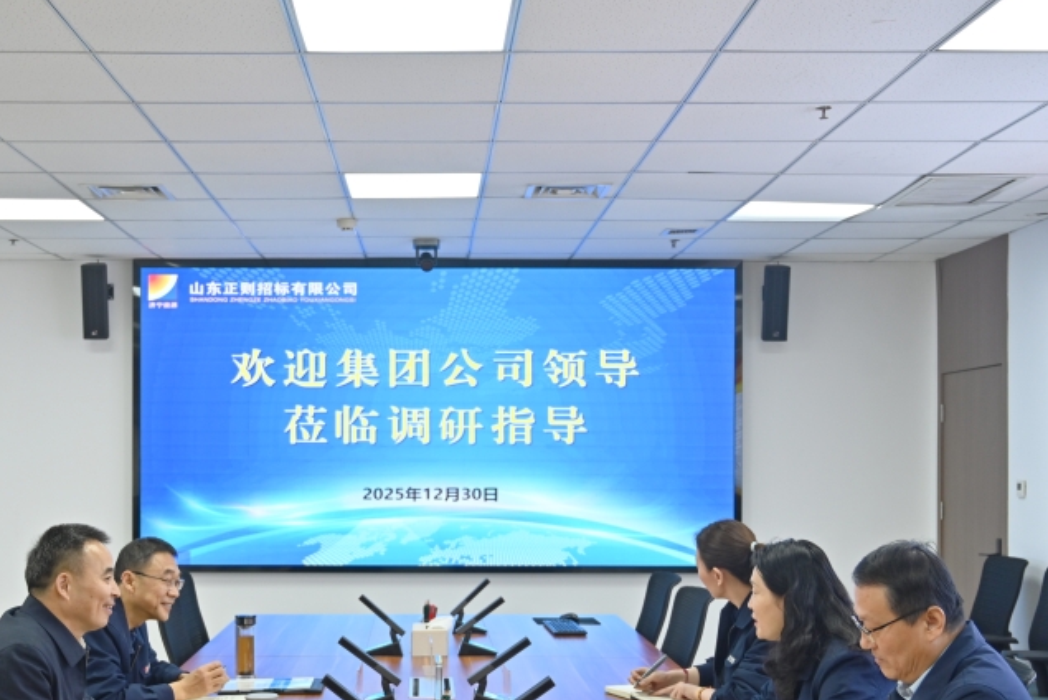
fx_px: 1485
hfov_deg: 38.8
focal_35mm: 51
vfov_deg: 26.3
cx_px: 436
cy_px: 472
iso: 450
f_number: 4
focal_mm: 30
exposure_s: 1/125
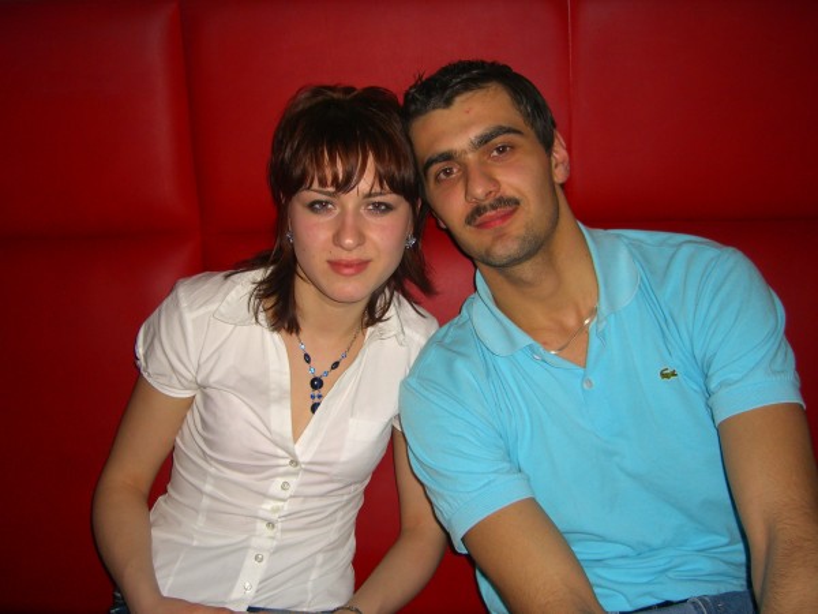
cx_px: 409
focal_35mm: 38
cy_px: 307
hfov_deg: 49.0
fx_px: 898
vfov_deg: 37.7
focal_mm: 7.9
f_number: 2.8
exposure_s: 1/60
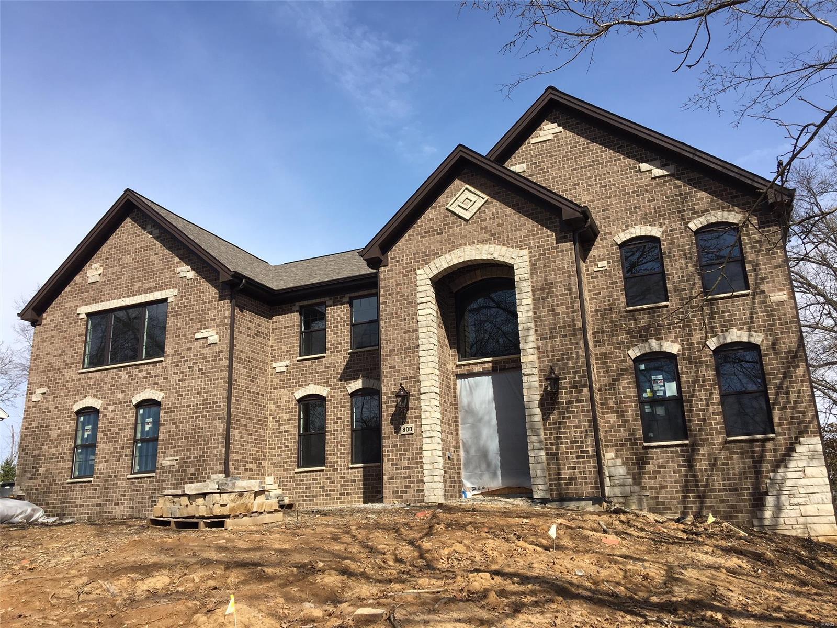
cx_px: 418
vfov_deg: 48.2
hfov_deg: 61.7
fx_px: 701
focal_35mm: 29
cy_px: 314
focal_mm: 4.15
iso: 25
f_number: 2.2
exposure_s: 1/1425
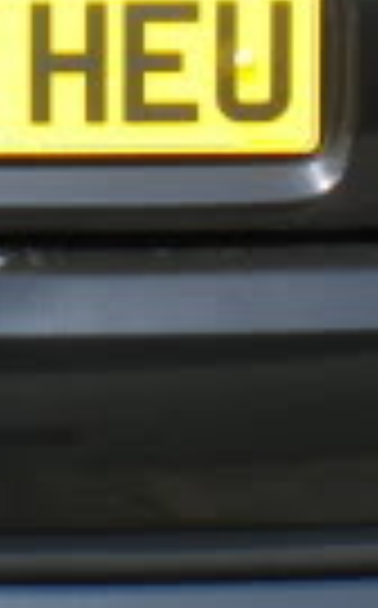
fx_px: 3638
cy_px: -185
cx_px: -252
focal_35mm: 220
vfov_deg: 9.4
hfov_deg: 5.9
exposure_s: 1/314
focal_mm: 6.3
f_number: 4.6
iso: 80
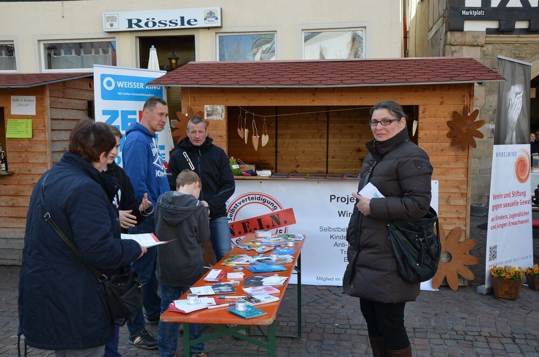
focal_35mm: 36
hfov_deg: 53.2
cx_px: 270
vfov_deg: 36.7
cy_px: 178
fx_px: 538
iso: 200
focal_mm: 24
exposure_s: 1/160
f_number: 6.3
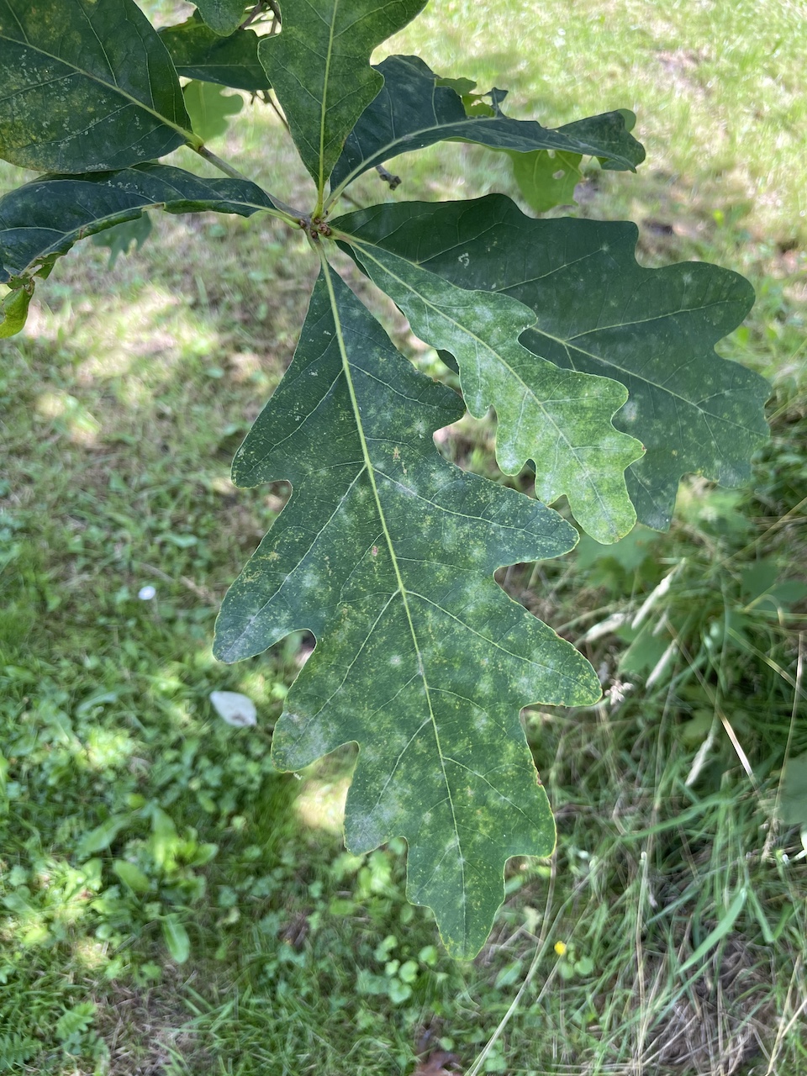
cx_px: 404
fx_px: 808
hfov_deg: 53.1
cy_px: 538
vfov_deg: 67.3
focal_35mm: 26
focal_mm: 4.2
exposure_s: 1/161
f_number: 1.6
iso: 32
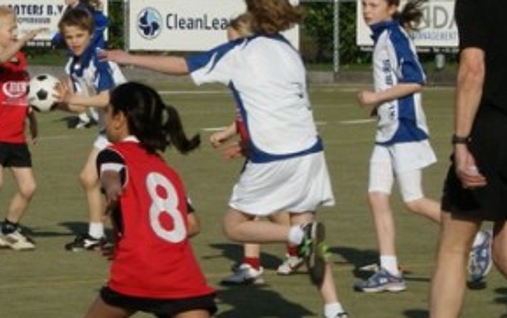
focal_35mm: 229
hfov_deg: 9.1
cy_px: 90
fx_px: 3171
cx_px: 205
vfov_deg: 5.7
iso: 200
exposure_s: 1/320
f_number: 14
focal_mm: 55
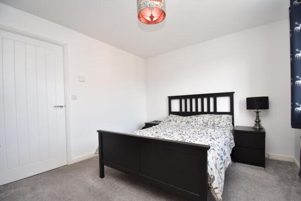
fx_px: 125
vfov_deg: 77.4
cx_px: 150
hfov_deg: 100.4
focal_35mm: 15
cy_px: 100
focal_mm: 10
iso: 640
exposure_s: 1/60
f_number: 5
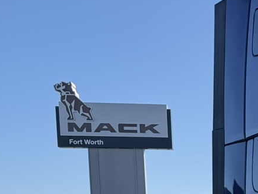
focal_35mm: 112
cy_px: 331
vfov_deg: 12.3
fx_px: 835
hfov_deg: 15.3
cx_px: 453
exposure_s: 1/4673
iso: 100
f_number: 1.78
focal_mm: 6.76
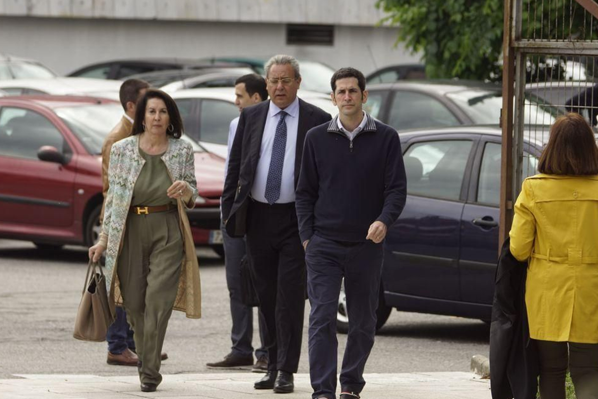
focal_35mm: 261
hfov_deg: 7.9
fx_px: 4336
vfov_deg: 5.3
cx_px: 278
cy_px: 213
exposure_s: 1/250
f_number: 5
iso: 100
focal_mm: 160
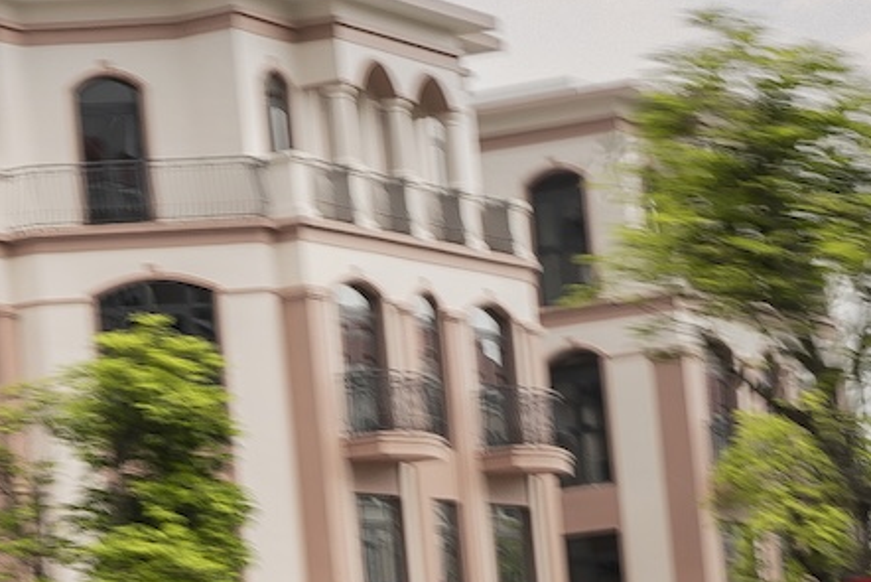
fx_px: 4864
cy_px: 420
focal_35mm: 201
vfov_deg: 6.8
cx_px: -772
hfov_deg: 9.6
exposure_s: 1/60
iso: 250
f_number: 8
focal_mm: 27.4
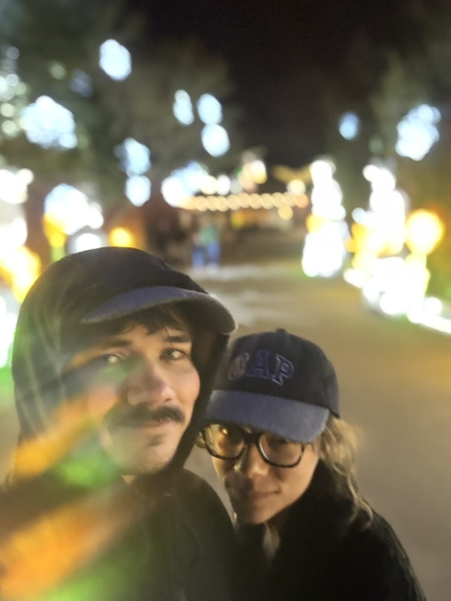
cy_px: 300
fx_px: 521
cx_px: 226
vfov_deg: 60.0
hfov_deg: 46.8
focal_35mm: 30
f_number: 1.9
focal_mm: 2.69
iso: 640
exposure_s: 1/15
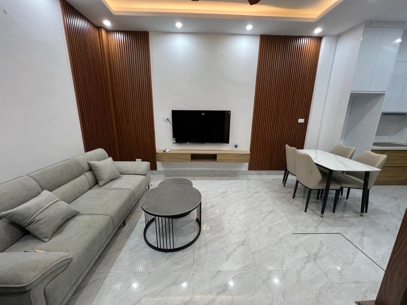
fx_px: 153
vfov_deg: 89.9
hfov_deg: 106.2
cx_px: 204
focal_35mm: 13
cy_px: 152
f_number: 1.8
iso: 160
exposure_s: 1/50
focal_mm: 1.57
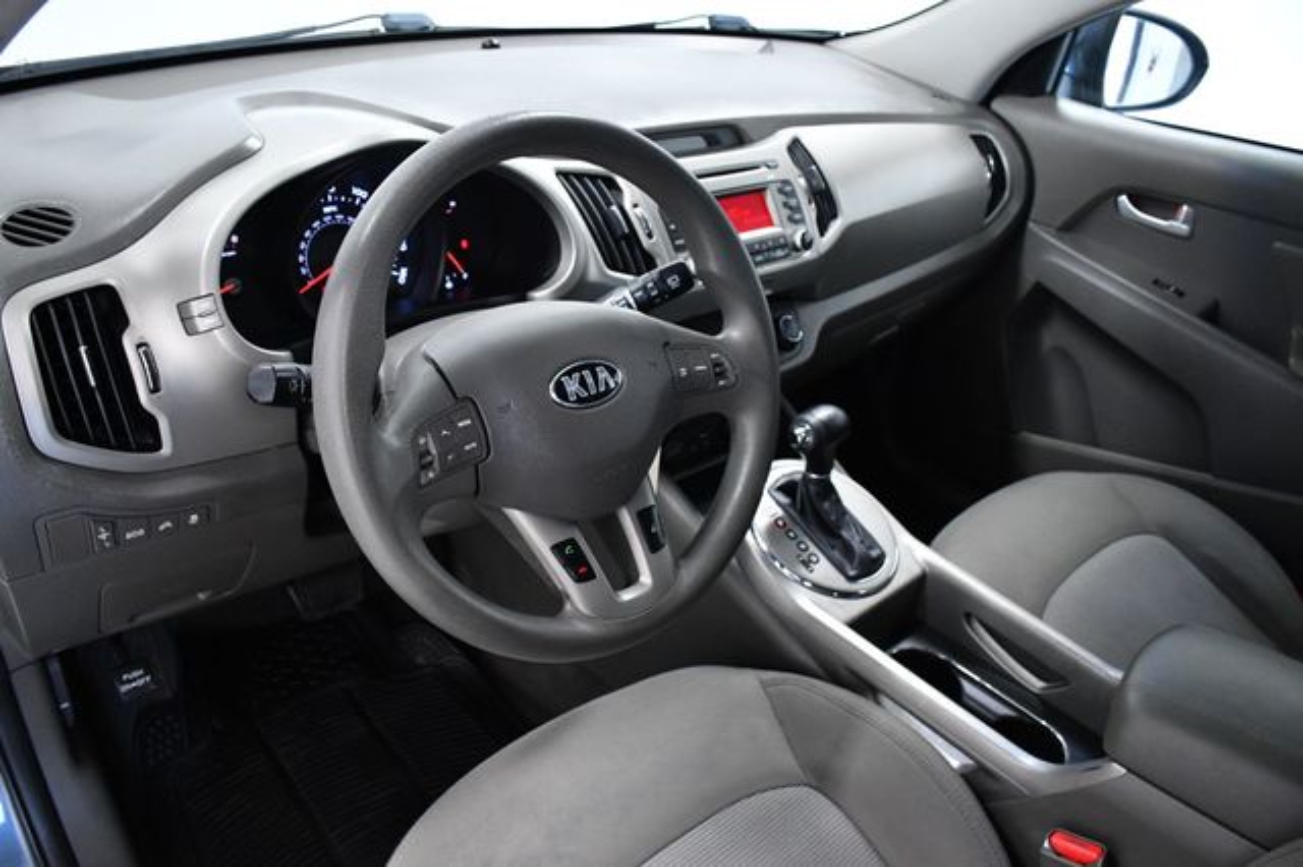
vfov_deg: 47.9
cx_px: 652
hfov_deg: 67.4
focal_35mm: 27
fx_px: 977
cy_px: 434
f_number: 5.6
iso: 2500
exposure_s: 1/125
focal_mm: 18
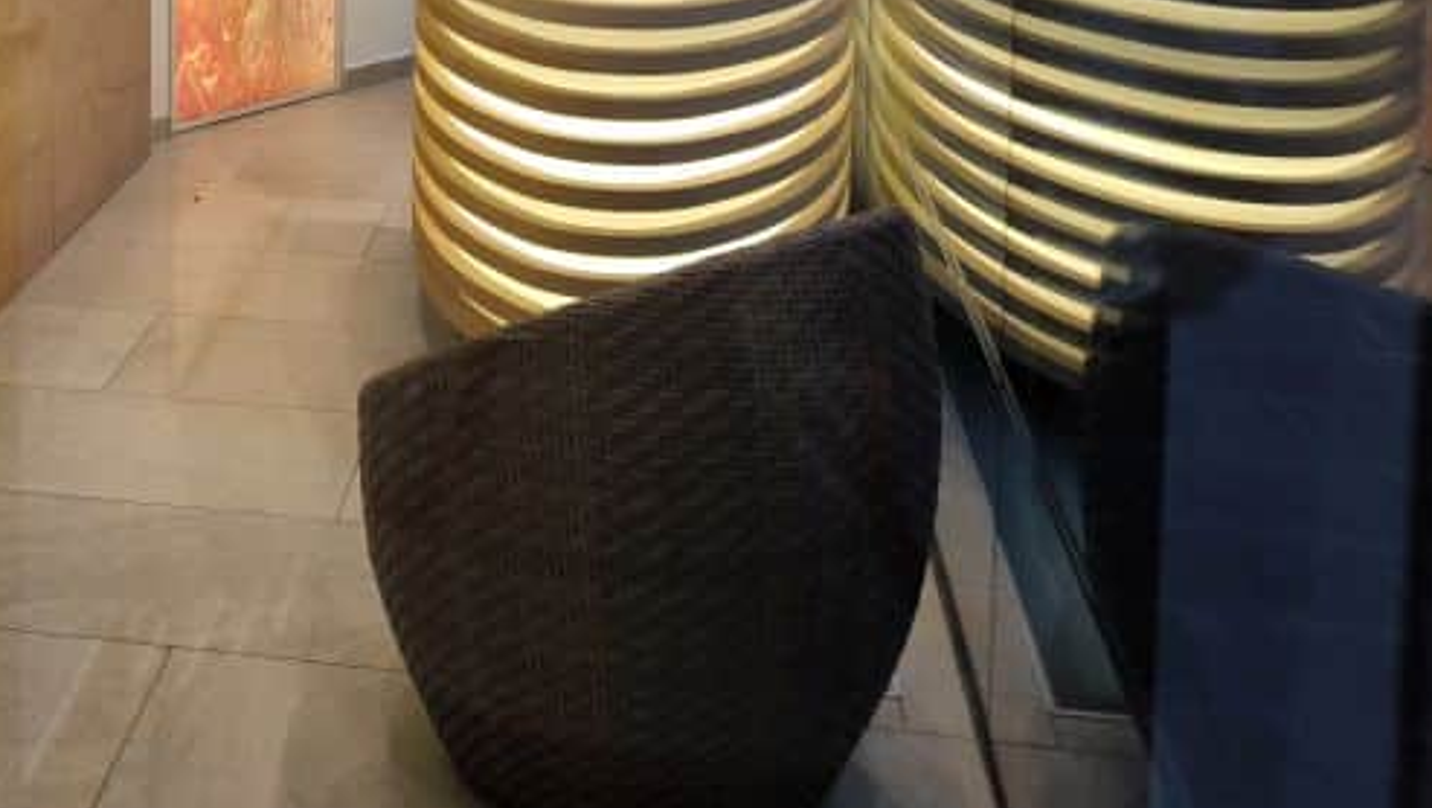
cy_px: -195
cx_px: 276
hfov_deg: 37.7
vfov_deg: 20.9
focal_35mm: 53
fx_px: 2014
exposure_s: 1/50
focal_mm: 6.92
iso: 200
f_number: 1.9
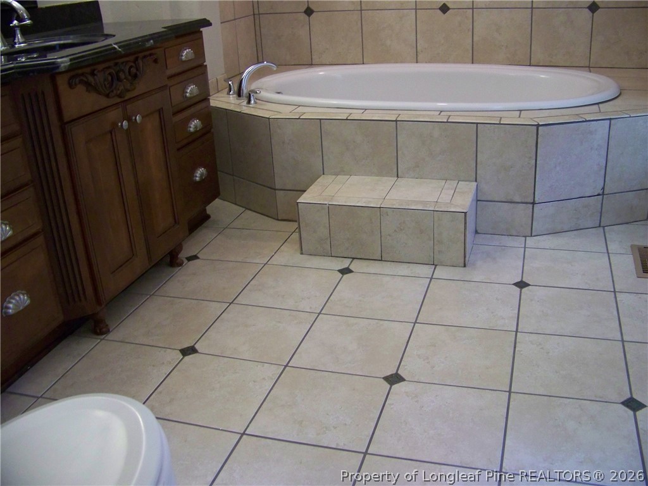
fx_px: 674
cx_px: 324
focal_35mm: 36
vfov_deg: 39.7
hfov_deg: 51.4
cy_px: 243
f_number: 2.8
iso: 250
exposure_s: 1/30
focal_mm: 5.85
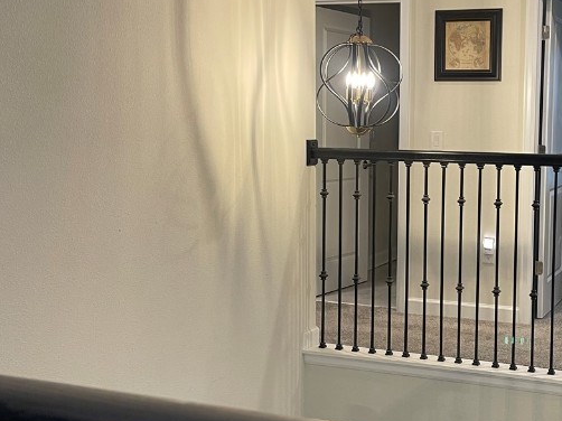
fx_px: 828
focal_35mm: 51
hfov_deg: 36.4
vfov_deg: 28.5
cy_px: 200
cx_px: 439
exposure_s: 1/60
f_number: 1.6
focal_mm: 5.1
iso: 100
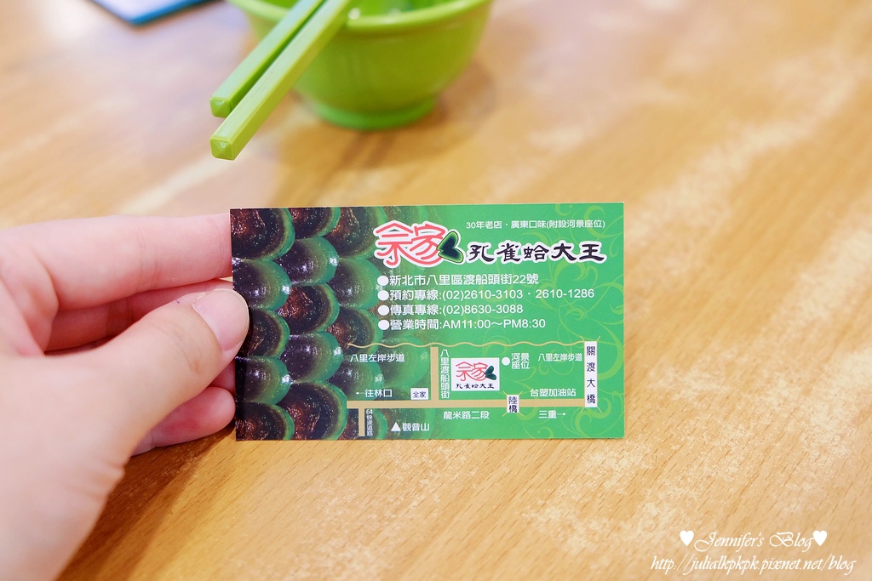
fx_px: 1017
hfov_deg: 46.4
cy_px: 290
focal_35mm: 42
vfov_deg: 31.9
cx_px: 436
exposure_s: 1/20
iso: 800
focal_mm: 27.7
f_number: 3.2
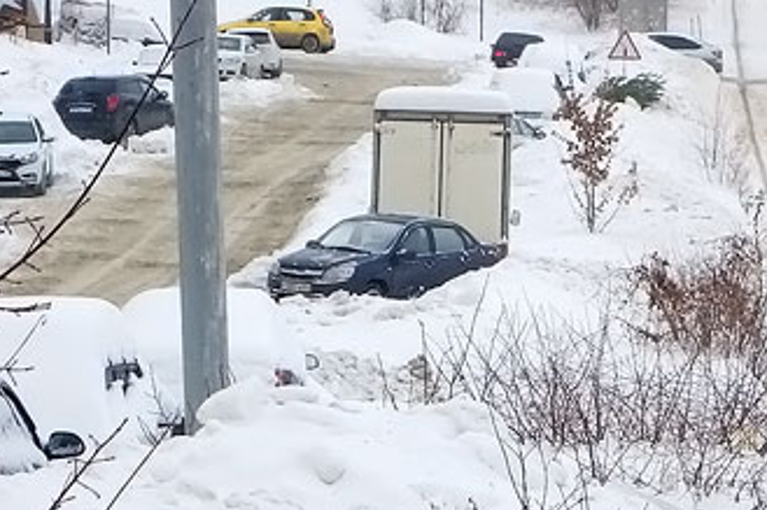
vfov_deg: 4.0
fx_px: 7219
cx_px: 1257
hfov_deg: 6.0
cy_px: 19
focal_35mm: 339
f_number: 5
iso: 125
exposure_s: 1/500
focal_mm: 34.59
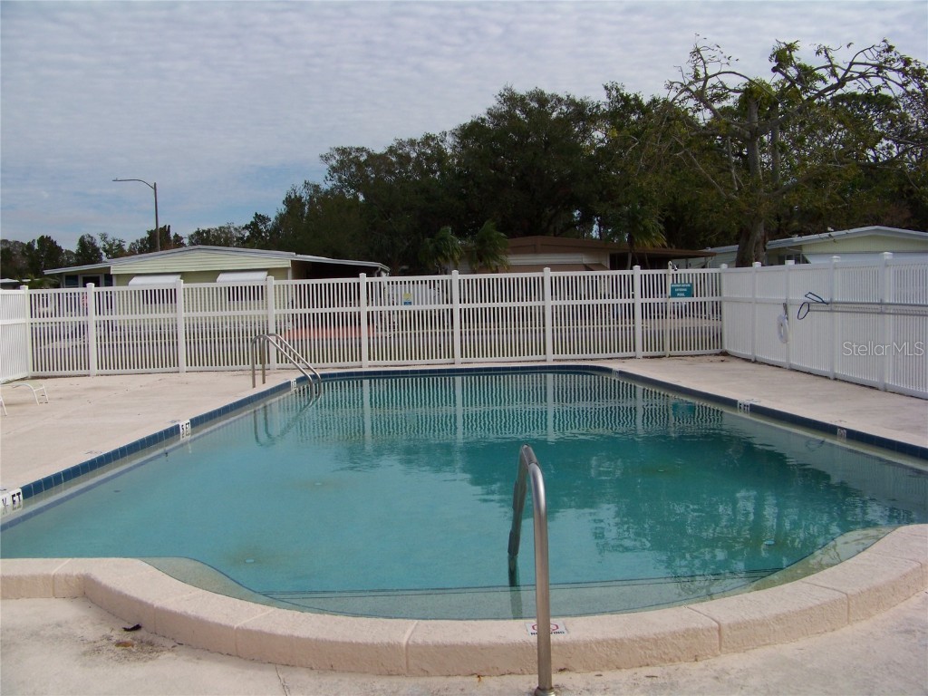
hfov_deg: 51.4
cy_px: 348
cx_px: 464
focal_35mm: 36
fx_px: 965
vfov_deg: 39.7
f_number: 4
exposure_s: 1/1250
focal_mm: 5.85
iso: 67
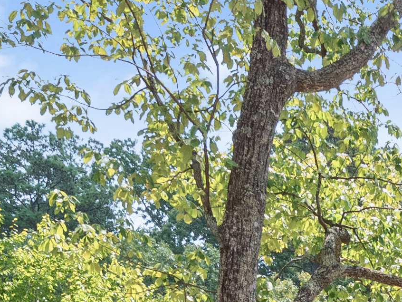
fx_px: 1138
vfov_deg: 10.9
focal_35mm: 98
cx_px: 785
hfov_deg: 16.0
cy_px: 867
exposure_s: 1/160
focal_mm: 8
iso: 200
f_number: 5.6
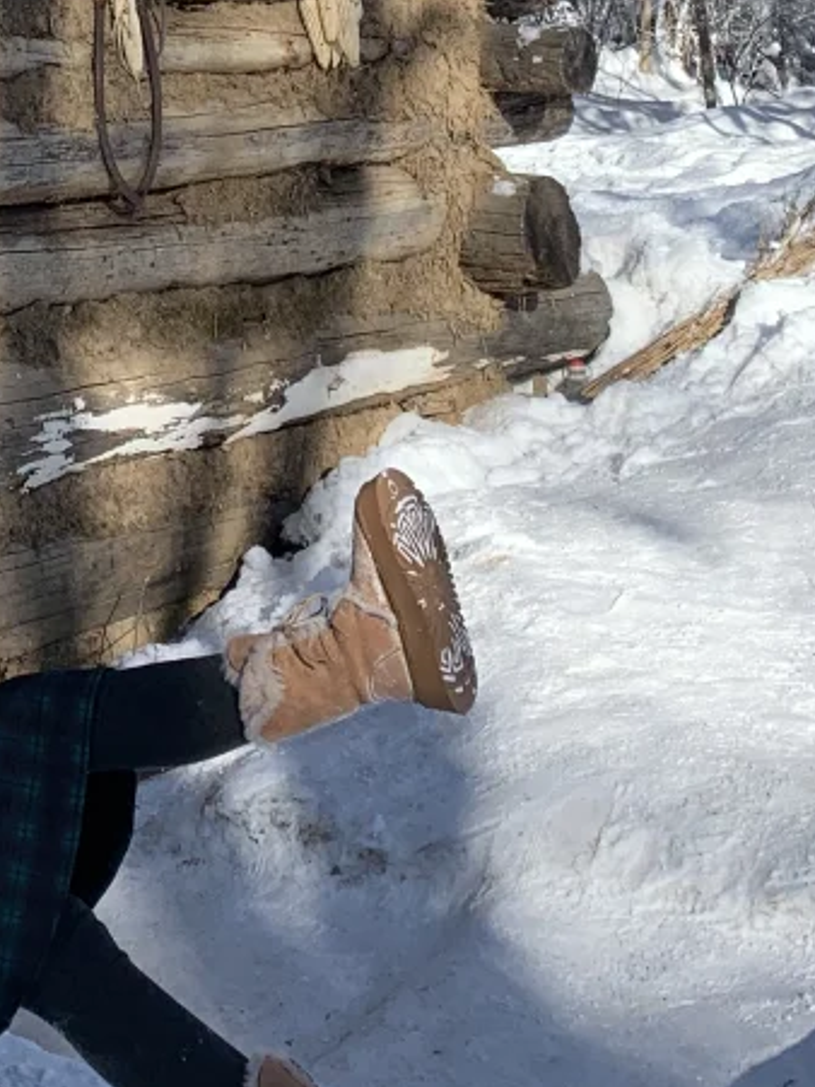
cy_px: -210
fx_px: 2607
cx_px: -55
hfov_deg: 17.2
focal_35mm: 83
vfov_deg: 21.9
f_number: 1.8
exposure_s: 1/1661
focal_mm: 4.25
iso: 25
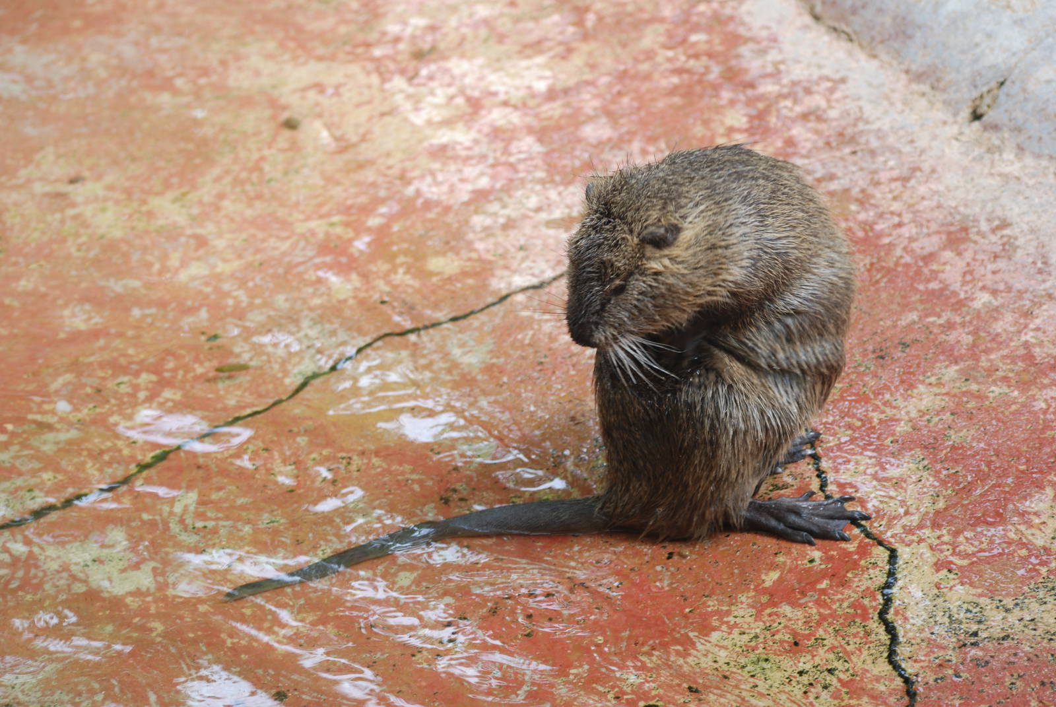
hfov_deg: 11.4
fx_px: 5286
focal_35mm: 180
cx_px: 528
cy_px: 354
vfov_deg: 7.7
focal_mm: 120
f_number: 4.2
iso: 200
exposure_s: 1/125
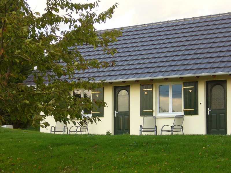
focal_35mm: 82
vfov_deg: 18.0
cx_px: 116
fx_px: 547
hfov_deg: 23.8
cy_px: 86
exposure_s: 1/60
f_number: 3.9
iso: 80
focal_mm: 10.9
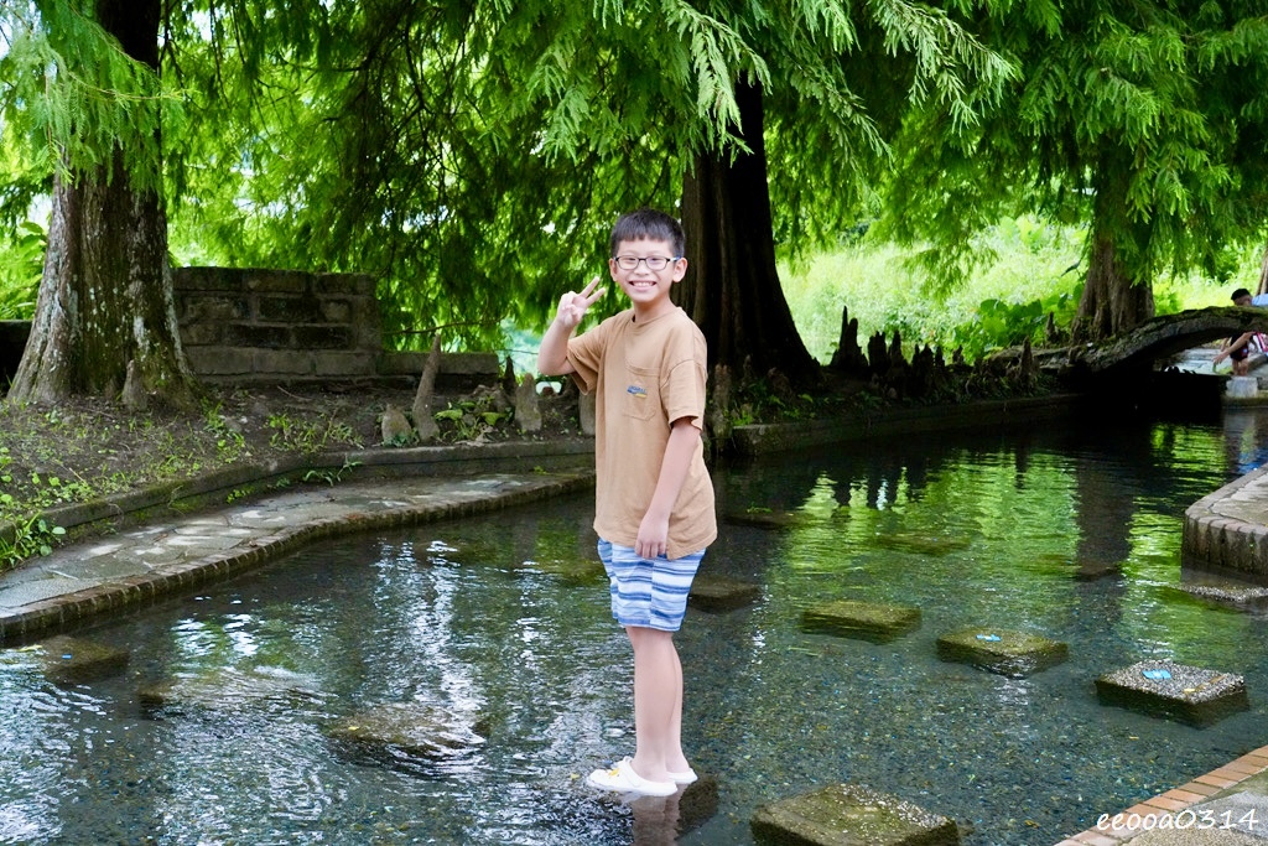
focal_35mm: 40
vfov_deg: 33.4
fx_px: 1409
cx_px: 634
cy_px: 423
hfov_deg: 48.5
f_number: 8
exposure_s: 1/800
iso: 6400
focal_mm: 40
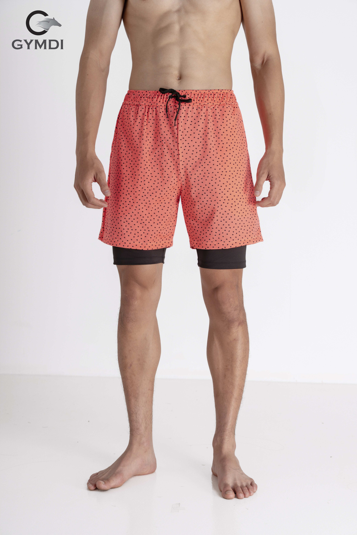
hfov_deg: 23.9
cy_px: 268
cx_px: 178
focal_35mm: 57
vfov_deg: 35.2
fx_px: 843
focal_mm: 56.7
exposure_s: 1/160
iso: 200
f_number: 6.3
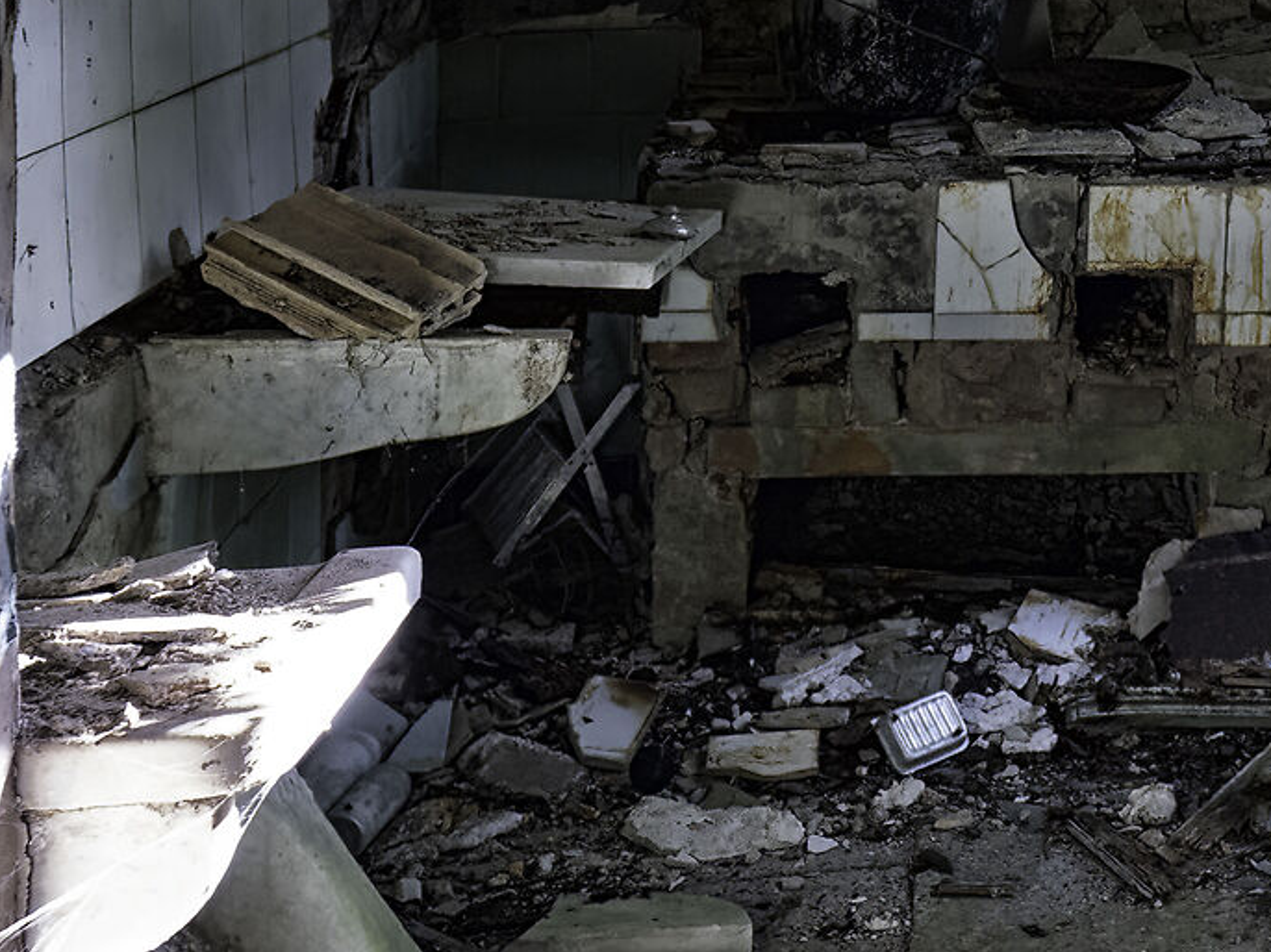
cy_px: -74
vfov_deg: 22.1
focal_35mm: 63
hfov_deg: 28.7
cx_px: 1284
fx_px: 2312
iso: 800
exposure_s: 1/25
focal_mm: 9
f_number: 2.8
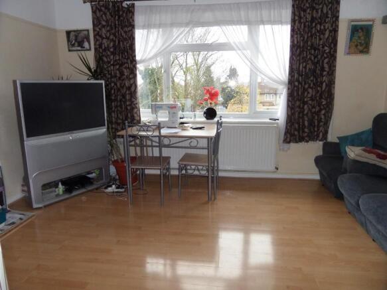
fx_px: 268
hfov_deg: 71.6
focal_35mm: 24
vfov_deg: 56.8
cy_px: 145
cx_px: 194
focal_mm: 4
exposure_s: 1/20
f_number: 3.2
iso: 200
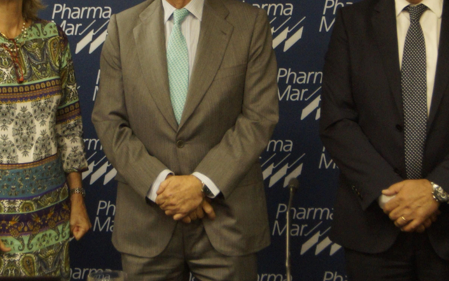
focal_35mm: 90
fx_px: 1101
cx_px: 207
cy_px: 98
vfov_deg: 14.5
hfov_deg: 23.0
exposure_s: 1/40
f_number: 4
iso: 1600
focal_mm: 26
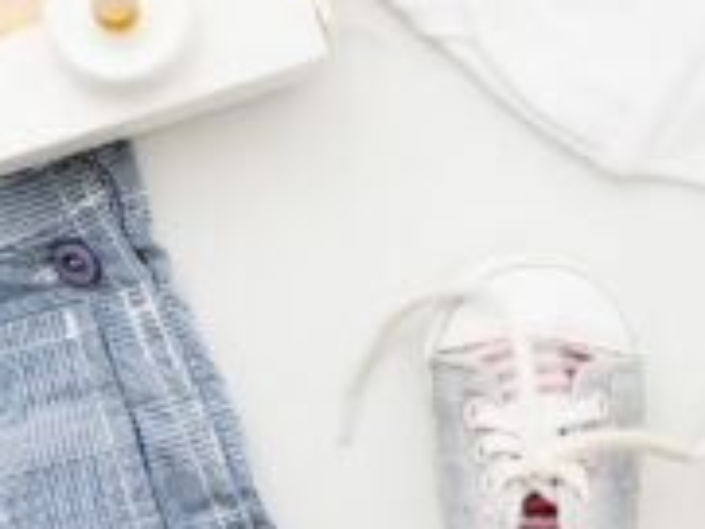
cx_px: 199
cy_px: 27
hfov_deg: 18.6
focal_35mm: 105
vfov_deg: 13.9
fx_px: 2140
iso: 100
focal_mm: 22
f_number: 5.6
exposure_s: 1/50
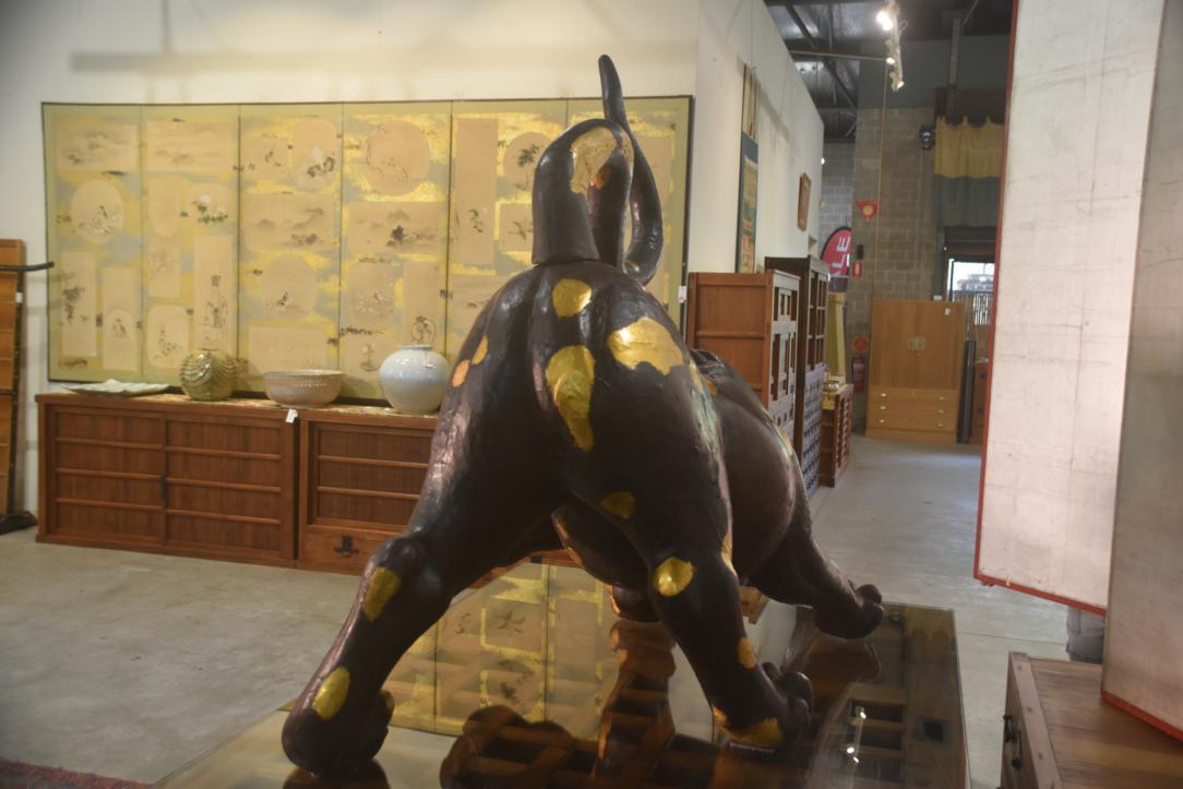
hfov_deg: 57.2
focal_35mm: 33
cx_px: 592
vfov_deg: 40.0
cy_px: 394
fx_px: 1084
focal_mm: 22
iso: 720
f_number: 4
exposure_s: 1/60
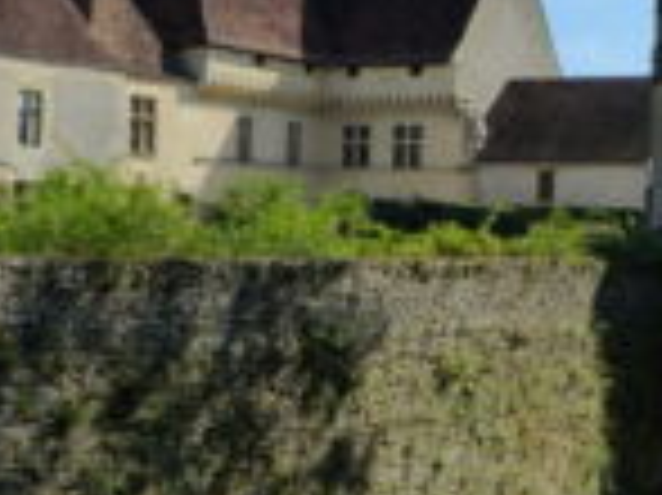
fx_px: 1510
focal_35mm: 79
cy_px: 220
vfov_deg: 18.6
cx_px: 558
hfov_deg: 24.2
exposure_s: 1/640
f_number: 5.6
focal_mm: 5.2
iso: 200
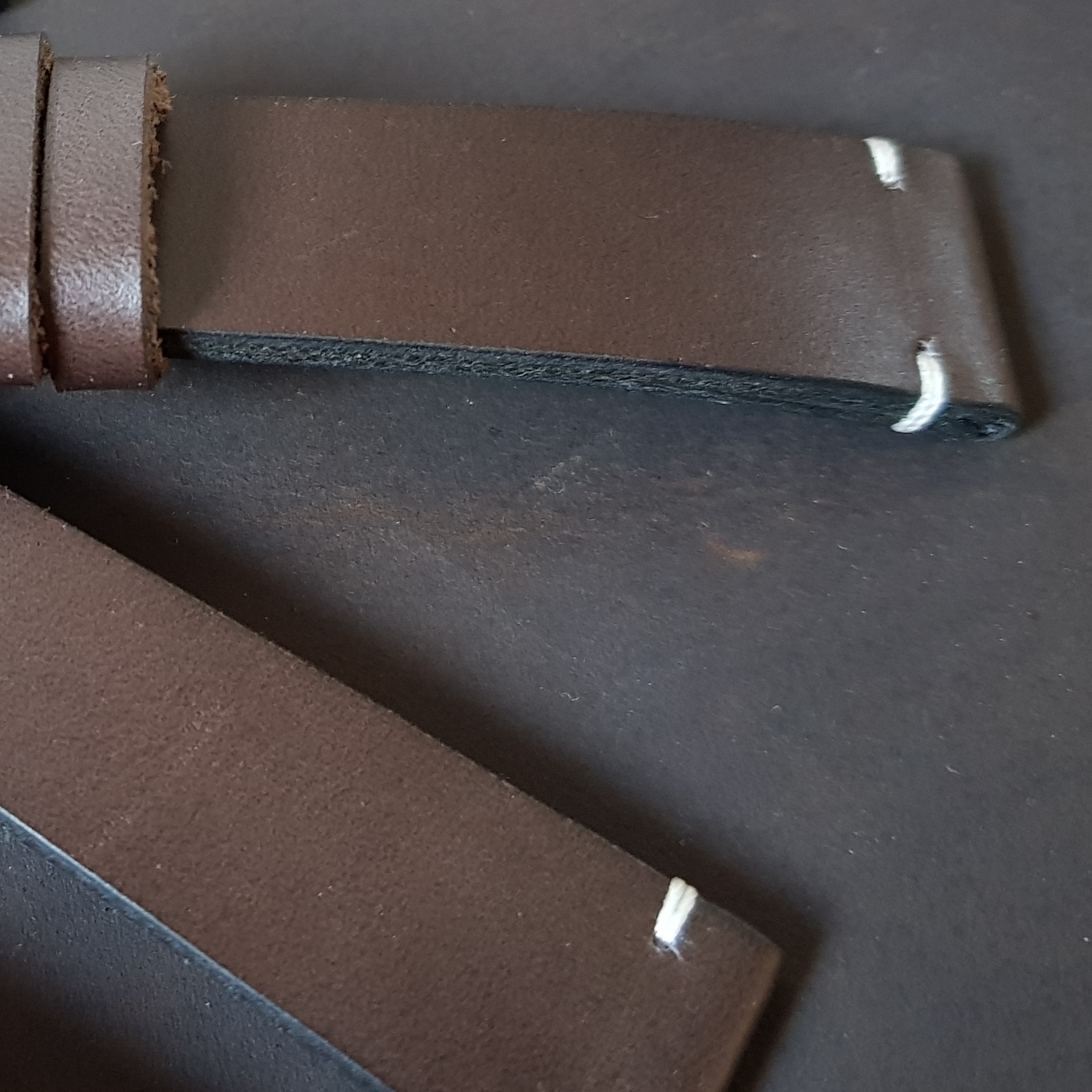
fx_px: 1749
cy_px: 404
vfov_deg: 34.5
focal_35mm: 49
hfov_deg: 32.7
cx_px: 78
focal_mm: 4.3
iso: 200
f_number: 1.7
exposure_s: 1/11
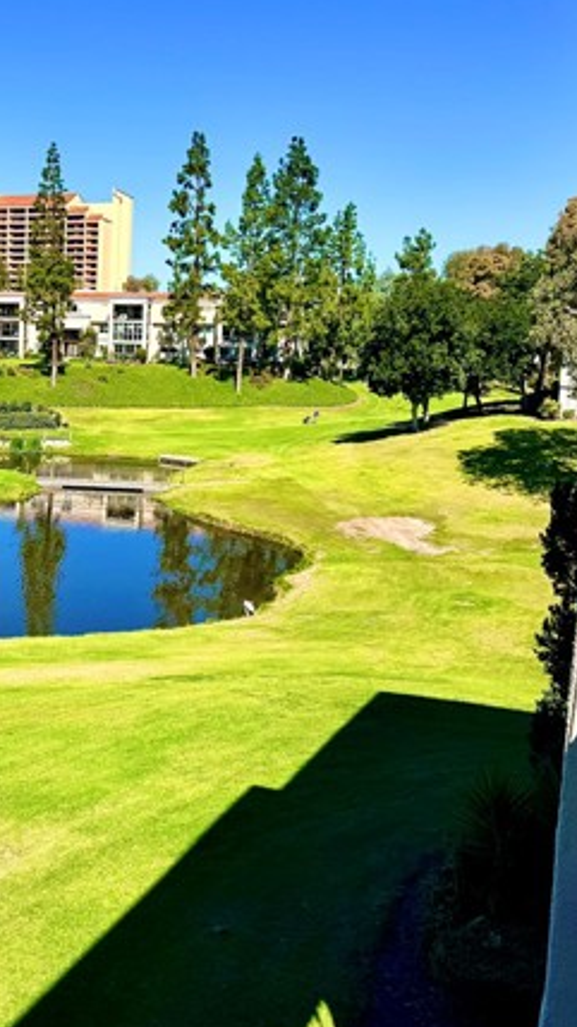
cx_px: 31
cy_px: 484
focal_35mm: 39
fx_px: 1062
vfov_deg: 51.6
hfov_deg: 28.9
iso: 80
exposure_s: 1/5319
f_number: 1.78
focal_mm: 6.76
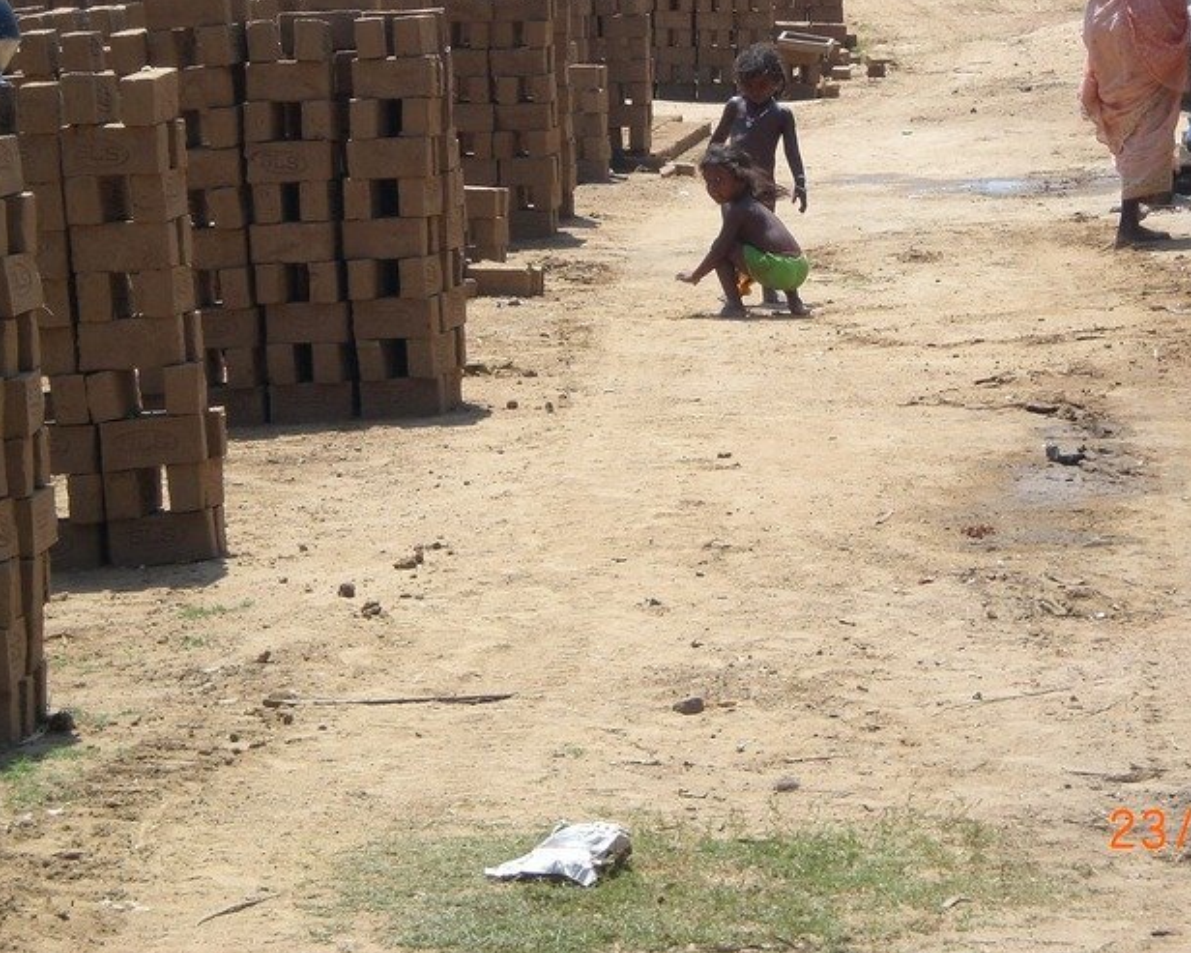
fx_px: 6522
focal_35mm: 185
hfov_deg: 10.4
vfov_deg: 8.3
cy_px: 240
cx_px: 731
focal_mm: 18.9
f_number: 5.9
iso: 50
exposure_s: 1/250
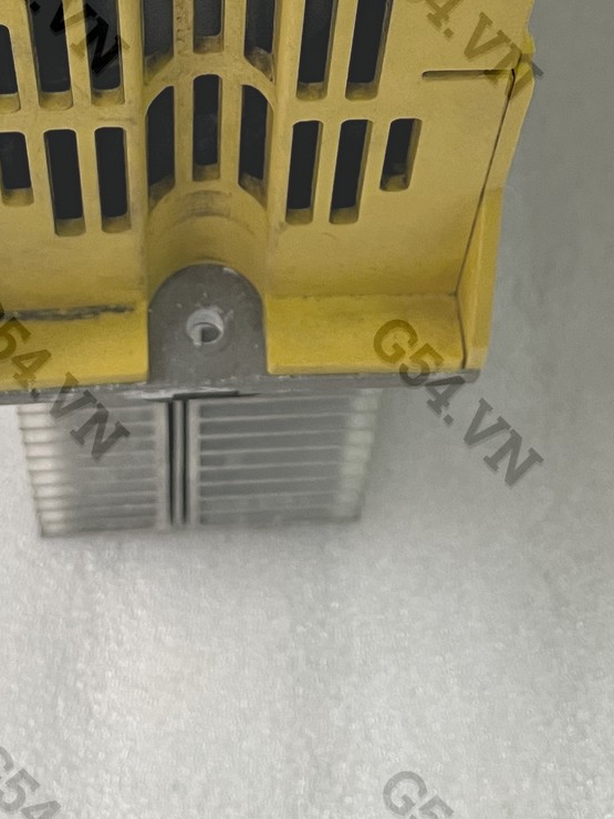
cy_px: -52
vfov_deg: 25.3
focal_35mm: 72
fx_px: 1703
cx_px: 275
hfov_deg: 20.4
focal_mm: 4.2
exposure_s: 1/64
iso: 125
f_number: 1.6
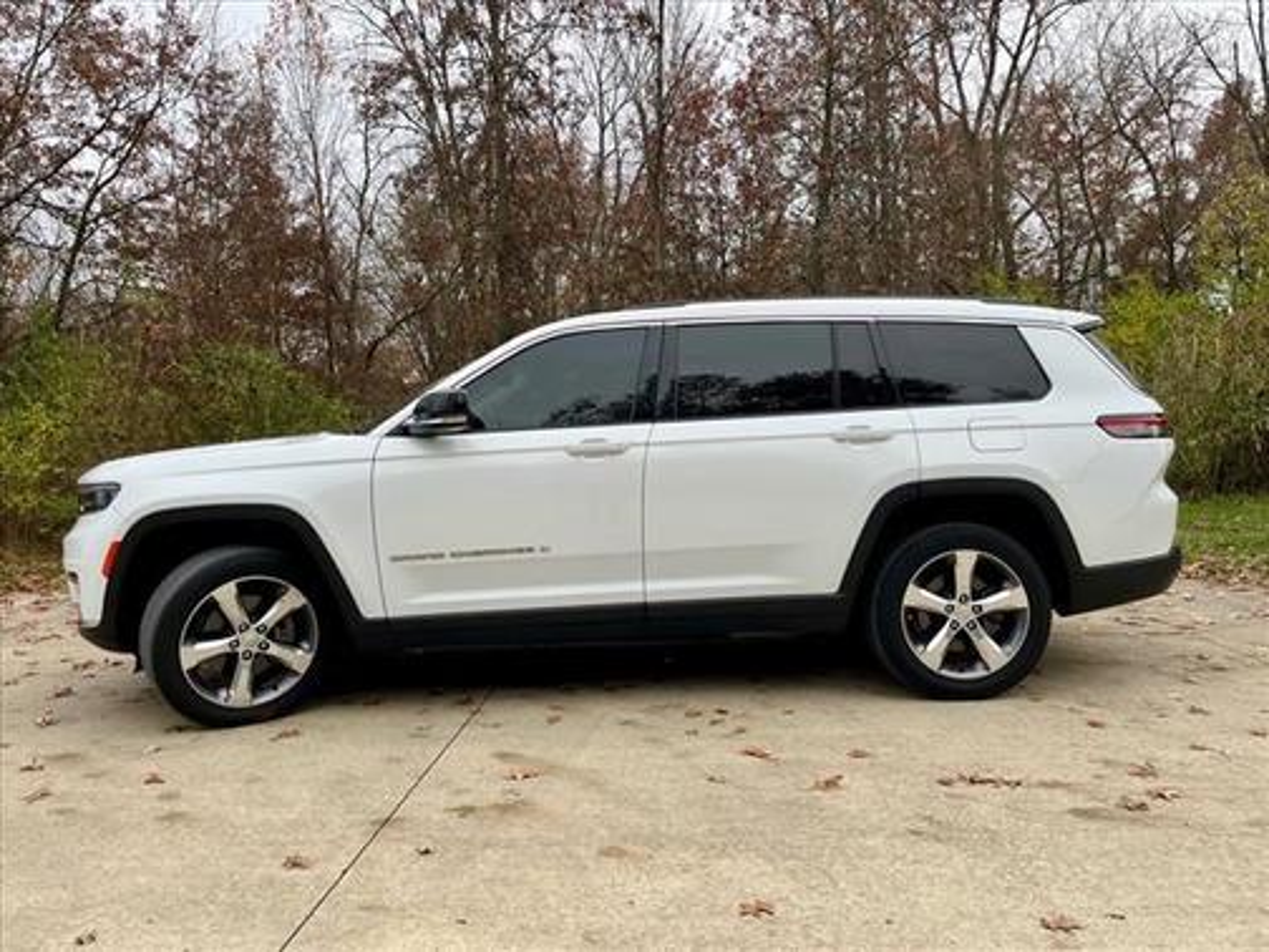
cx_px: 634
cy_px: 476
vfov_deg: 53.1
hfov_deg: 67.3
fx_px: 953
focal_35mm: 26
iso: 50
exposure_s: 1/454
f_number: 1.6
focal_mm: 5.1
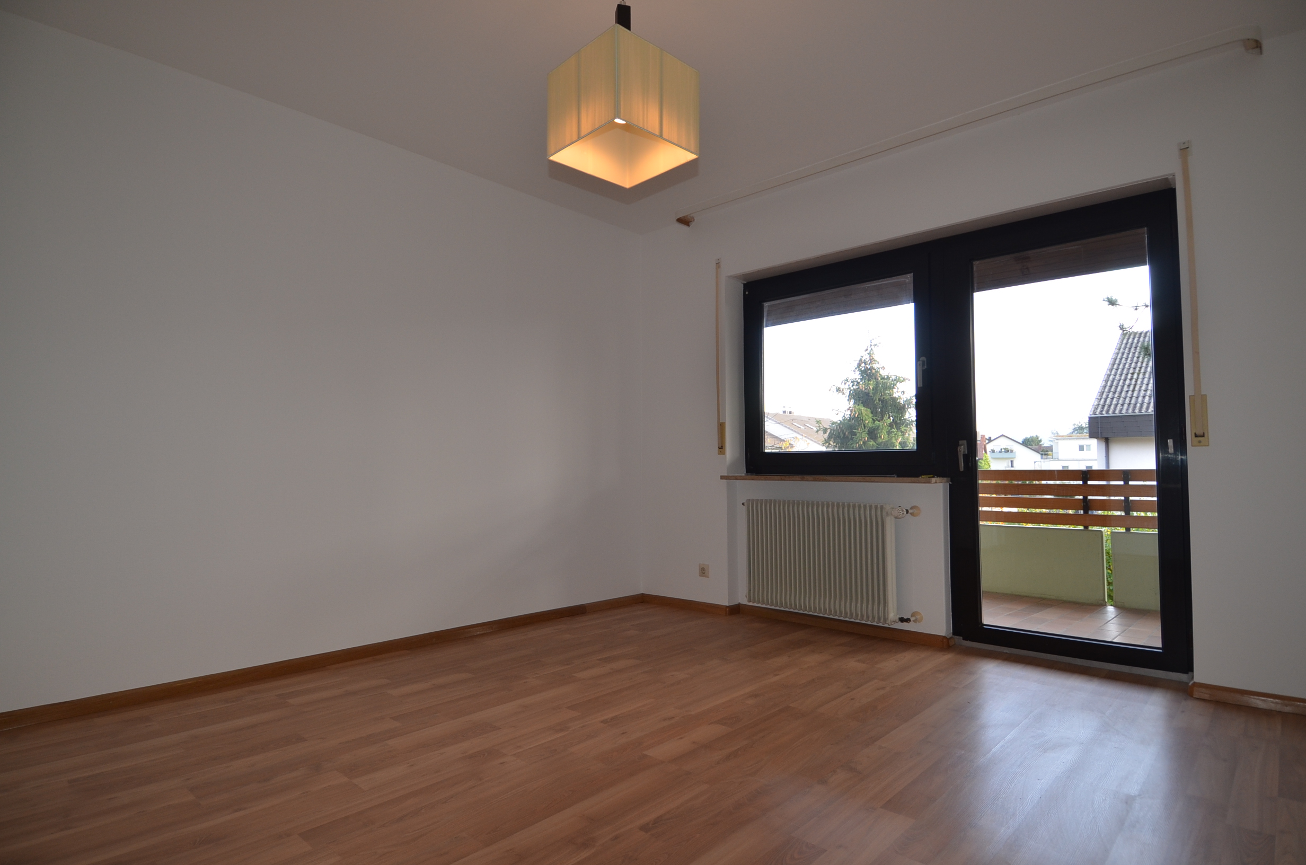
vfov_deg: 67.1
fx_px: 652
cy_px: 432
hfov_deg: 90.1
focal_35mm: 18
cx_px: 653
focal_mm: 12
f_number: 4
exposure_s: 1/125
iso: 280
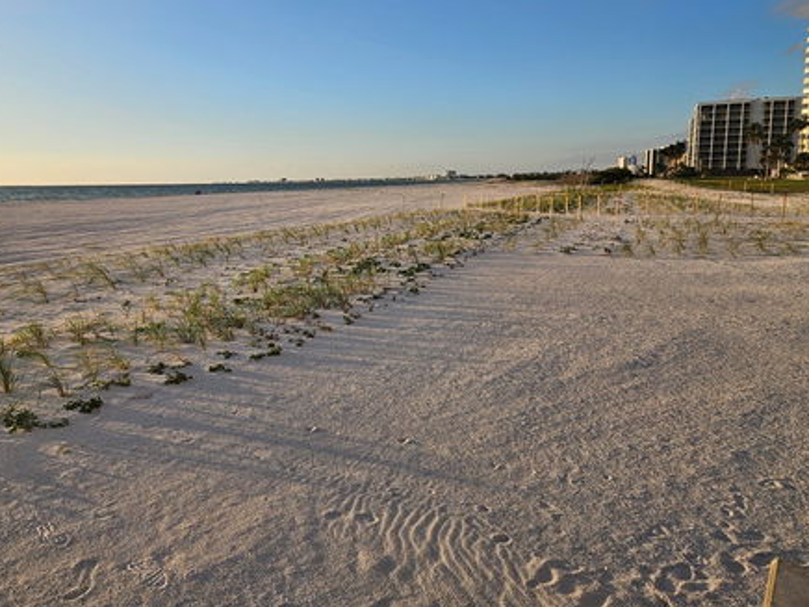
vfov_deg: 51.2
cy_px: 267
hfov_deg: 65.0
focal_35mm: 27
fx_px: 631
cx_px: 343
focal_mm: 5.4
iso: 25
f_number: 1.8
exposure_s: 1/1318
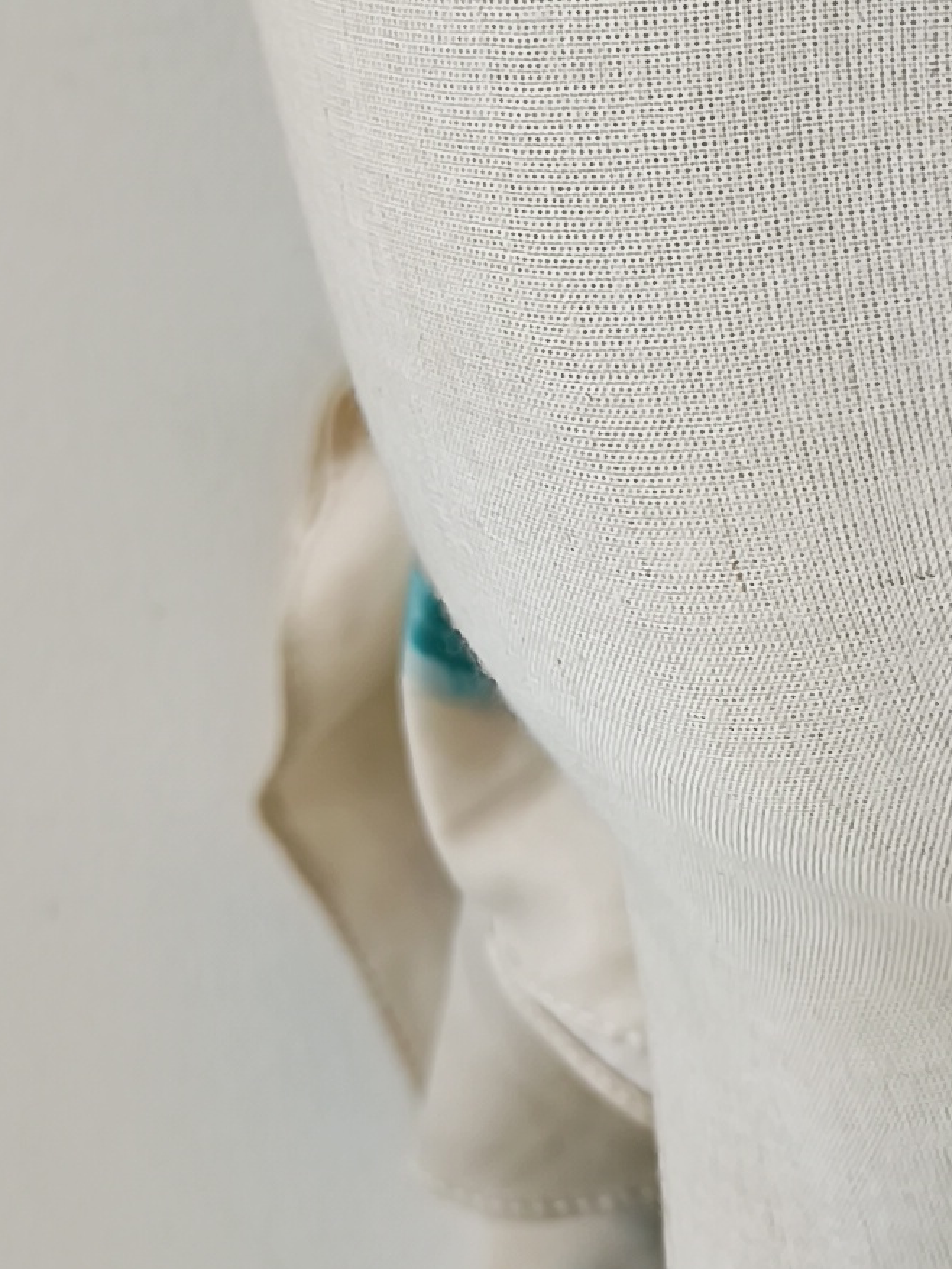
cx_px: 971
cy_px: 651
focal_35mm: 107
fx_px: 3923
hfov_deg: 13.6
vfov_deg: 18.4
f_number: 1.65
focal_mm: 6.14
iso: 64
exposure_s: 1/30
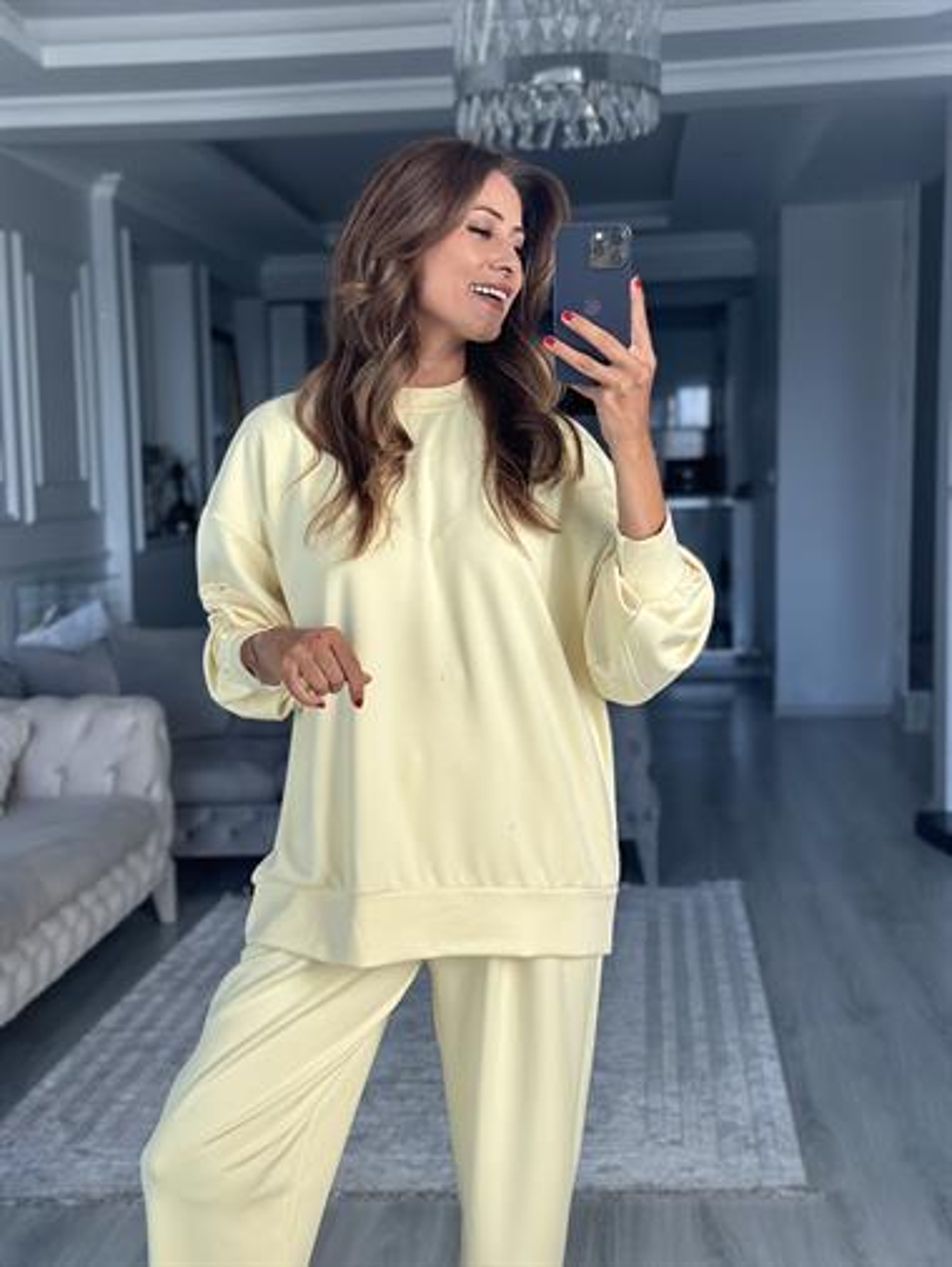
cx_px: 476
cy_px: 634
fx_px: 1759
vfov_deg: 39.6
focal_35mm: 48
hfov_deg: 30.3
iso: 80
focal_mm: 6.86
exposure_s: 1/253
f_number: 1.78
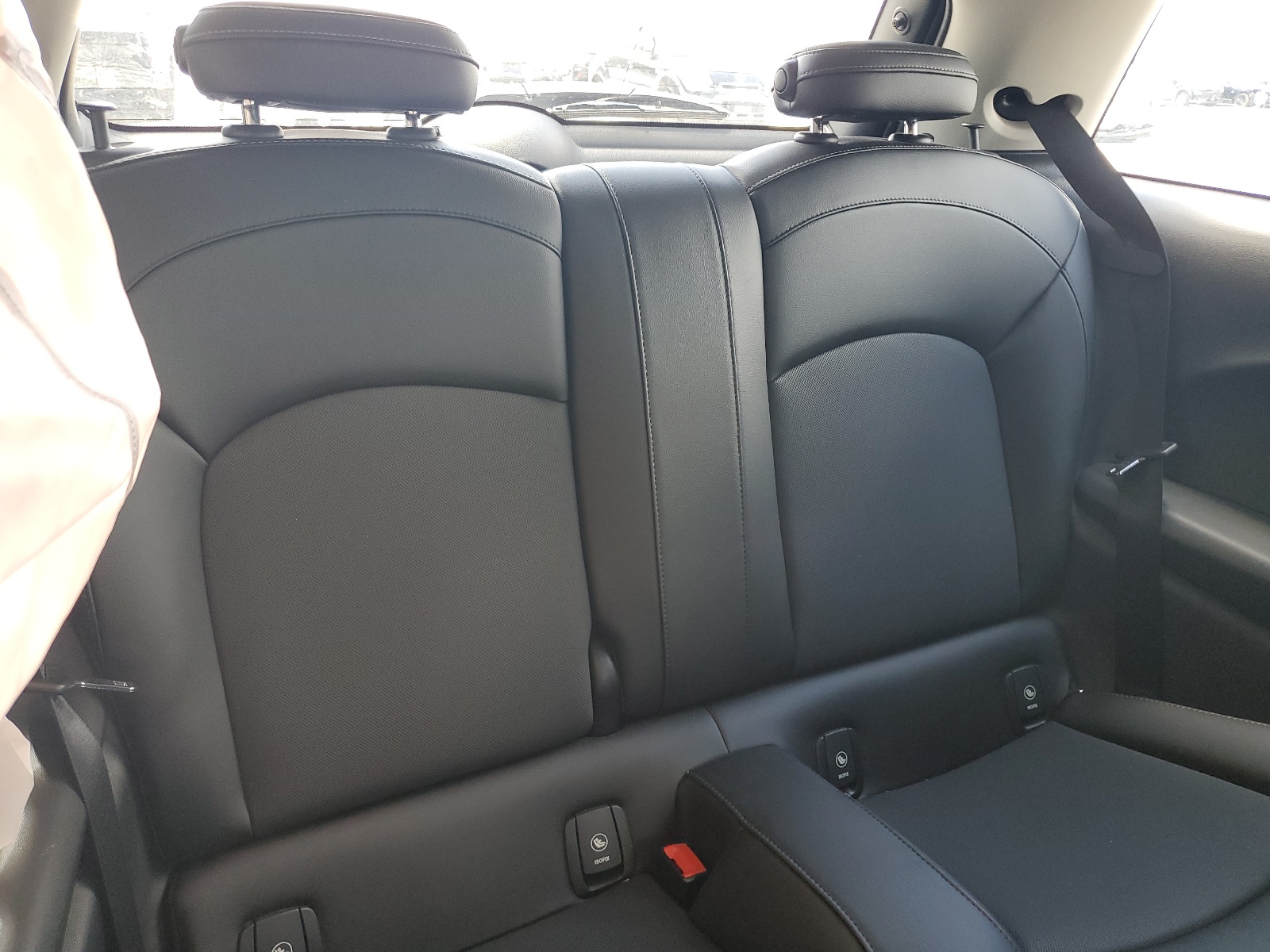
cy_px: 476
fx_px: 954
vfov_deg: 53.1
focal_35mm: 26
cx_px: 635
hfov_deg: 67.3
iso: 79
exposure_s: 1/120
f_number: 1.5
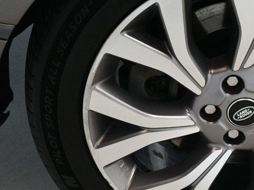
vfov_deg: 13.5
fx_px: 808
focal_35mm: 110
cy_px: 110
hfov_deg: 17.5
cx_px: 247
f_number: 4.2
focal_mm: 38
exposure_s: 1/125
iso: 2200
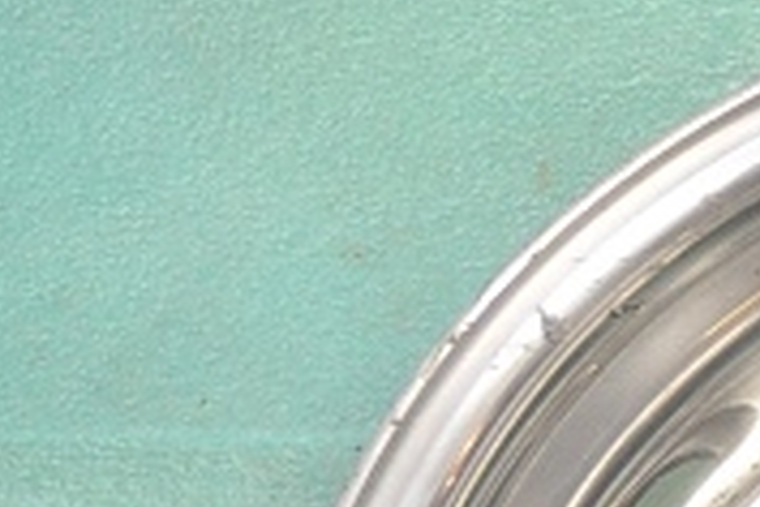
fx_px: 4834
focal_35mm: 229
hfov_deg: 8.0
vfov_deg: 6.0
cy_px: 118
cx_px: 2100
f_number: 4
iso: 640
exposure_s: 1/80
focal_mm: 24
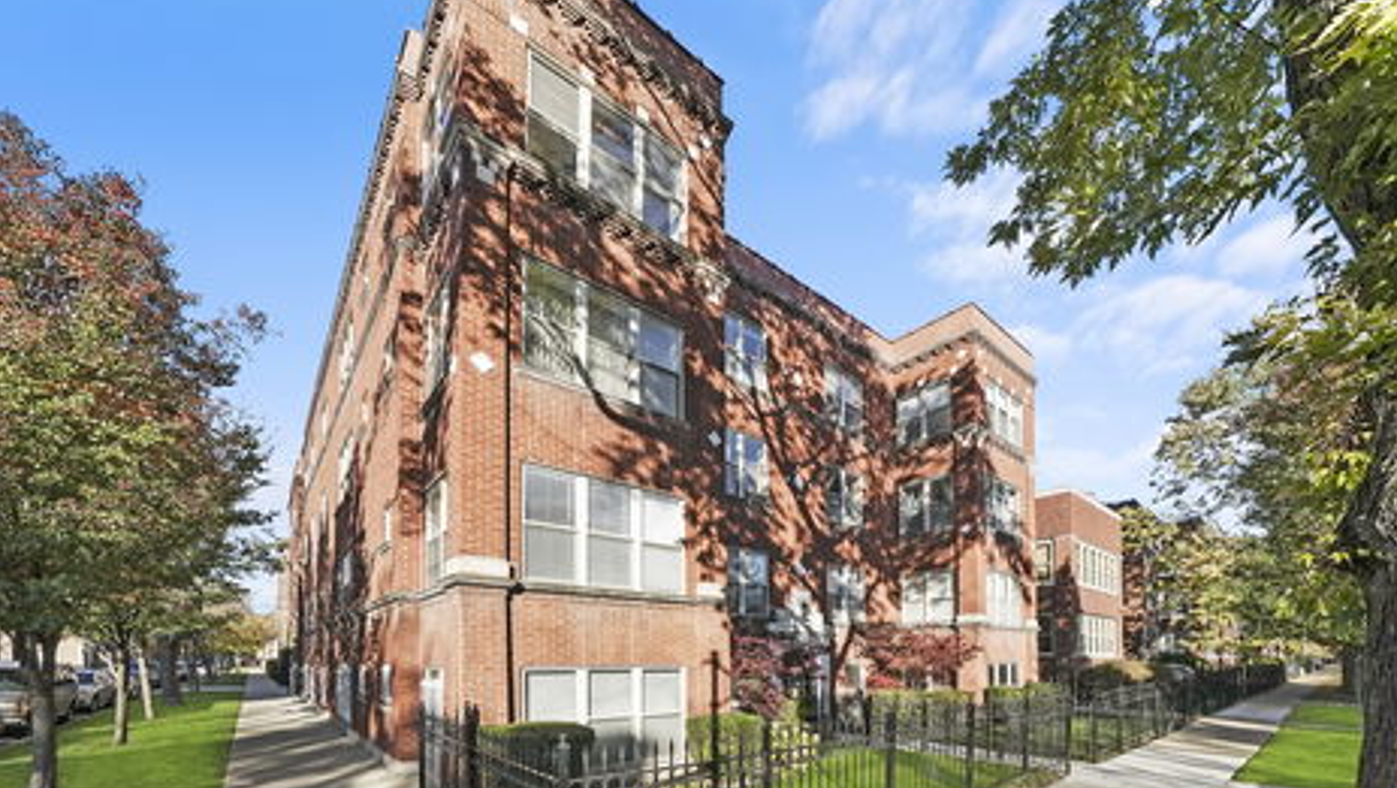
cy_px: 368
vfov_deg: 78.4
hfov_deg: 110.8
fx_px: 482
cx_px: 720
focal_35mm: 13
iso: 800
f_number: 11
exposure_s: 1/100
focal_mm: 12
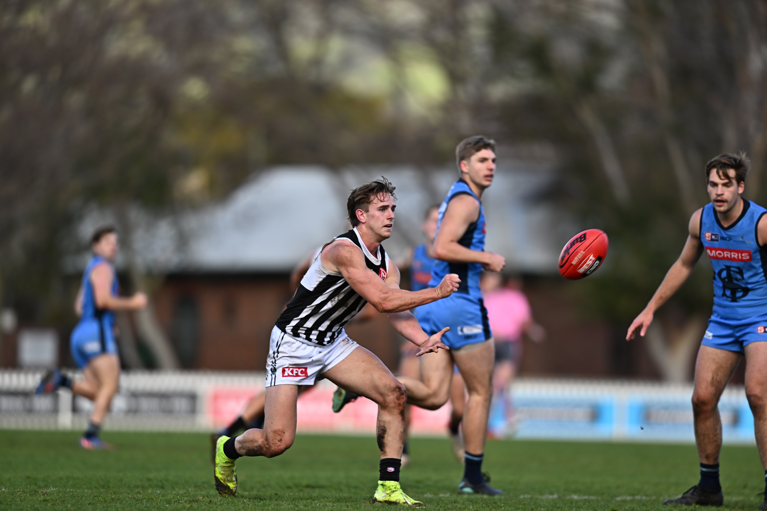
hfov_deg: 5.2
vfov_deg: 3.4
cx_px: 384
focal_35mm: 400
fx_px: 8522
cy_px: 256
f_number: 2.8
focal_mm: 400
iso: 100
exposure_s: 1/800
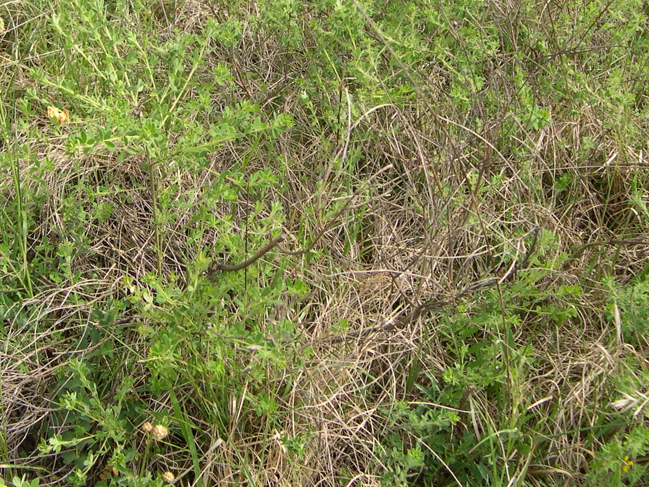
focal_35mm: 60
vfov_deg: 24.1
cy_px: 105
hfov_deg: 32.0
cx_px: 234
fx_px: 1125
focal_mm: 8
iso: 100
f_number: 2.8
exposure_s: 1/587
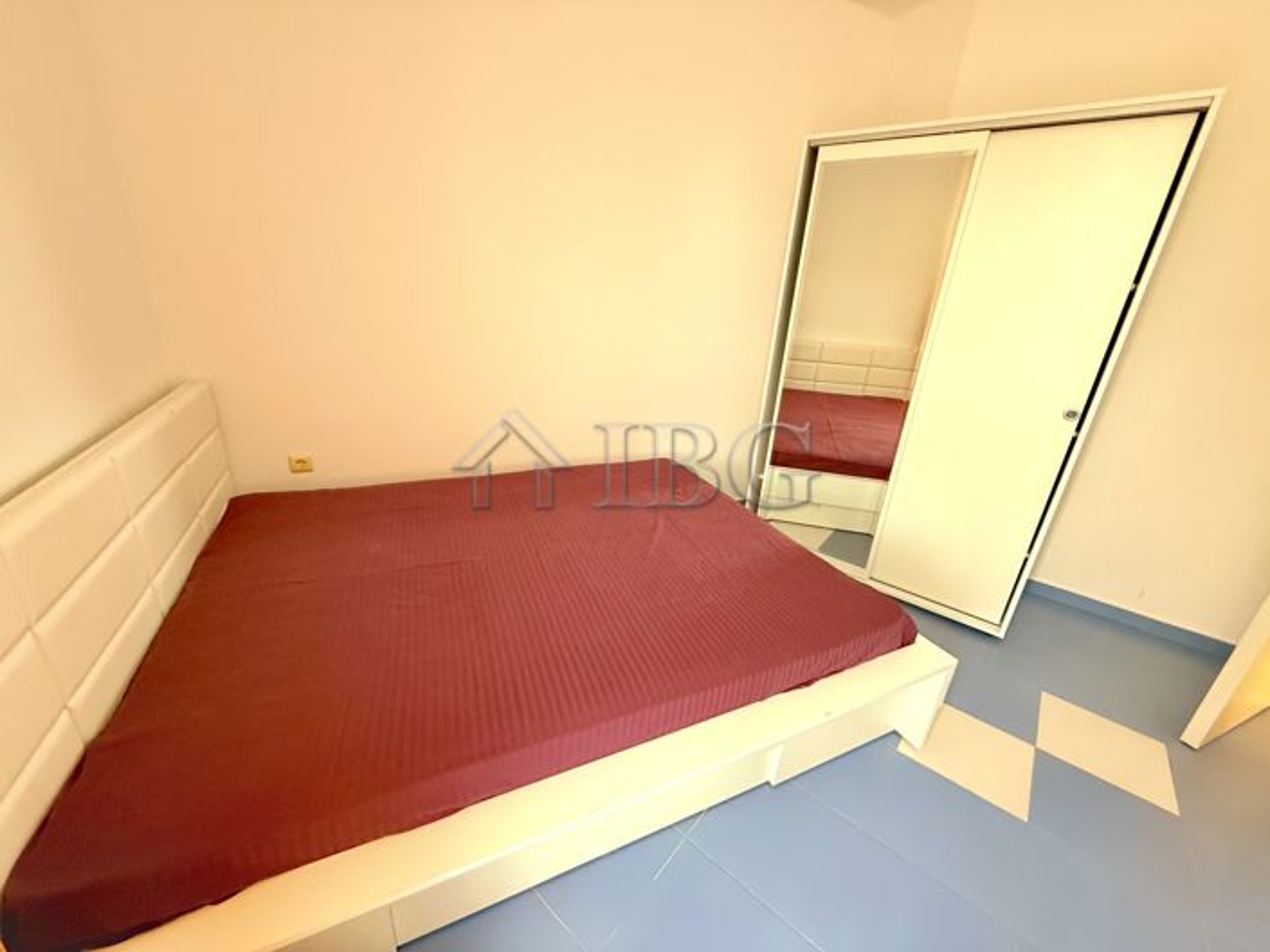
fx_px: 513
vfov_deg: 85.6
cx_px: 635
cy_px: 476
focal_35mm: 14
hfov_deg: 102.1
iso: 320
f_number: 2.2
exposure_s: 1/50
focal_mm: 2.22
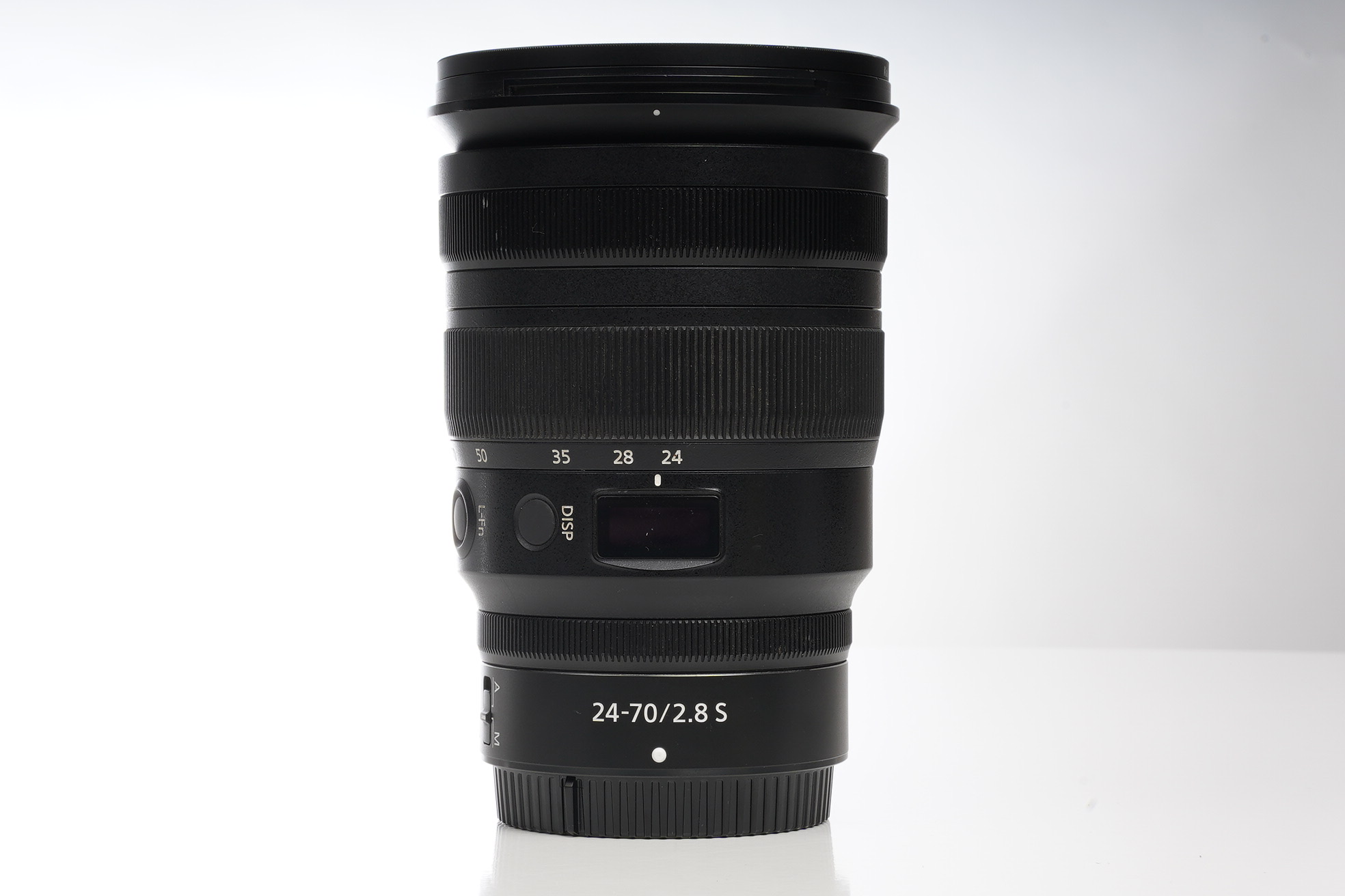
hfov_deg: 24.2
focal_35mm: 84
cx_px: 672
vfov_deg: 16.3
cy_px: 448
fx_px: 3138
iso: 200
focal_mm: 56
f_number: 16
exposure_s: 1/250
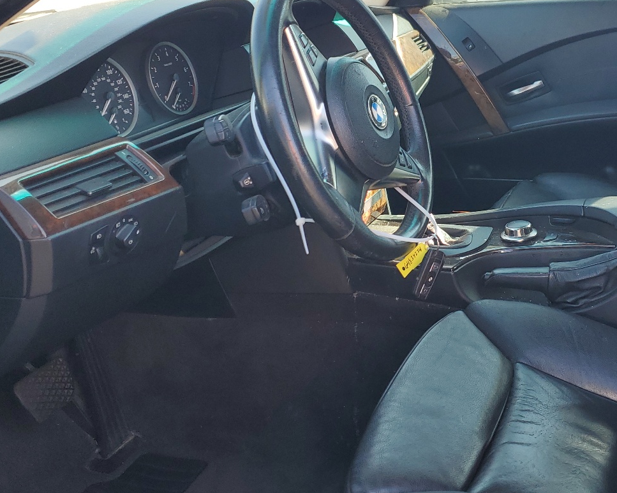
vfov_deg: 35.5
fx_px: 767
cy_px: 200
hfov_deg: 43.1
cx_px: 426
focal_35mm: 42
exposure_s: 1/161
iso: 50
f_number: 1.5
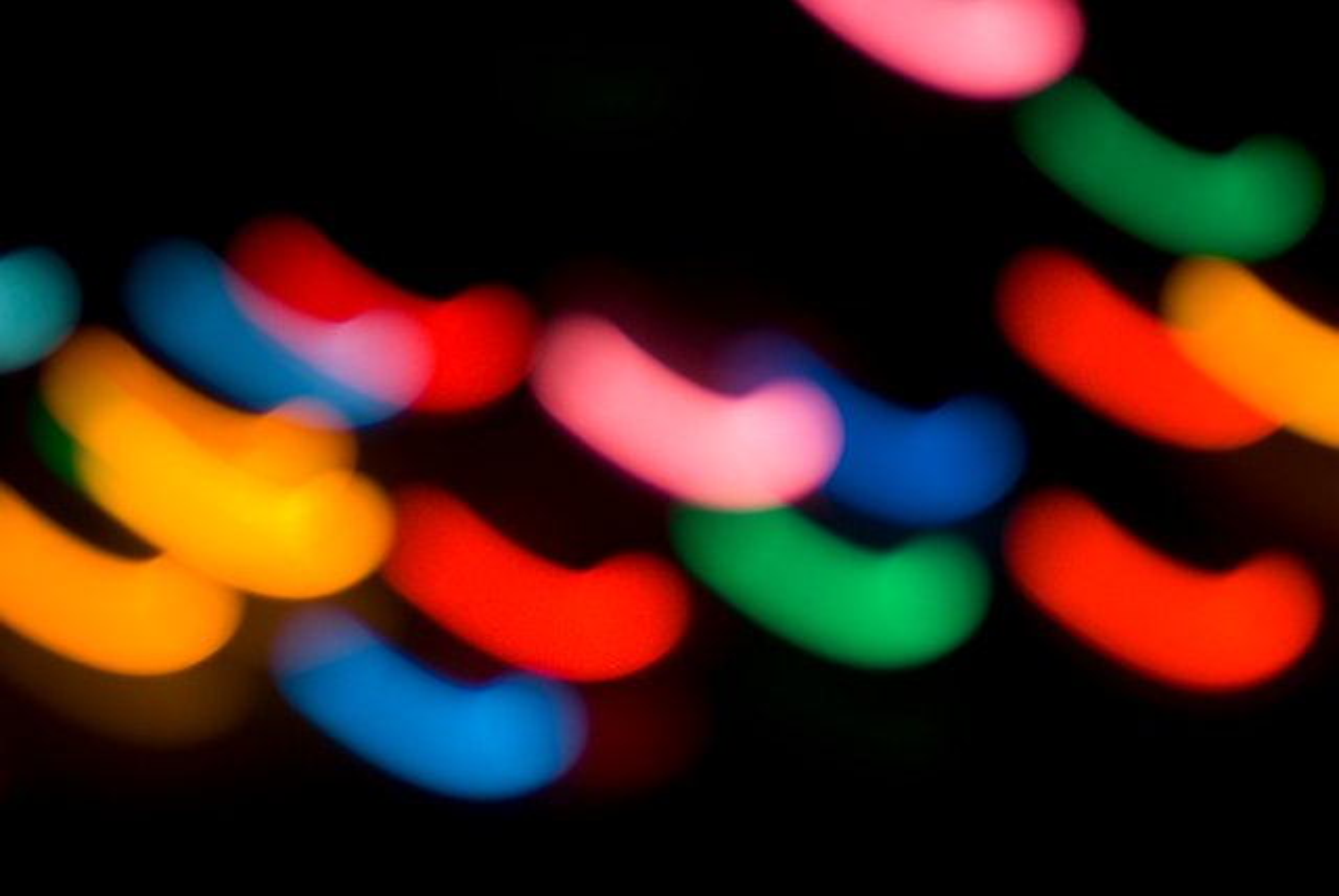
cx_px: 670
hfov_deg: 13.0
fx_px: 5863
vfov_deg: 8.7
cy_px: 448
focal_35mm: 158
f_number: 4.2
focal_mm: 105
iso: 100
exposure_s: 1/13
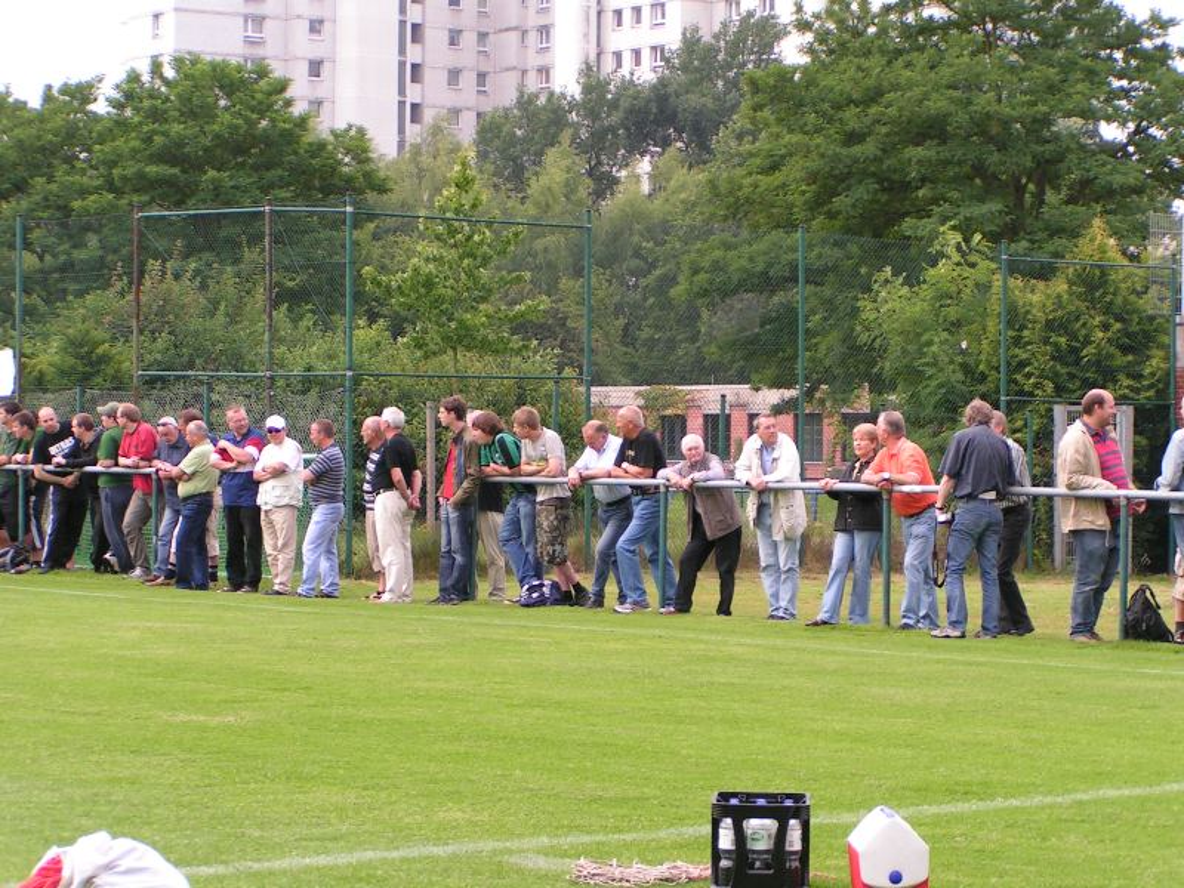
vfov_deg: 14.2
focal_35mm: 104
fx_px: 3557
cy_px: 444
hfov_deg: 18.9
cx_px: 592
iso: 50
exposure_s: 1/200
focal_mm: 15.9
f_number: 4.5
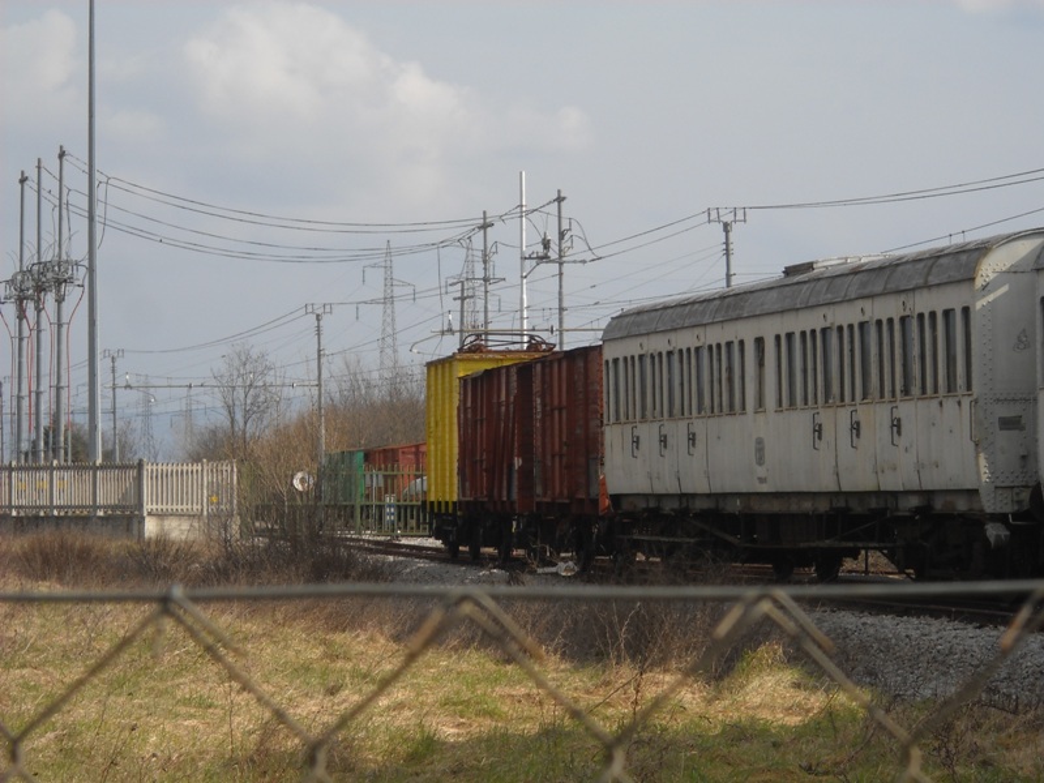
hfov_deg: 13.6
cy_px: 392
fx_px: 4373
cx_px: 522
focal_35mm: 145
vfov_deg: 10.2
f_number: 6.7
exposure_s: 1/228
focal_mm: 24.03
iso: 64
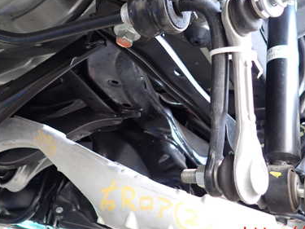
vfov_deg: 35.3
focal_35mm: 40
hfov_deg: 46.5
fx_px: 352
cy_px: 62
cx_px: 183
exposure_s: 1/30
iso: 250
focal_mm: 4.5
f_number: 2
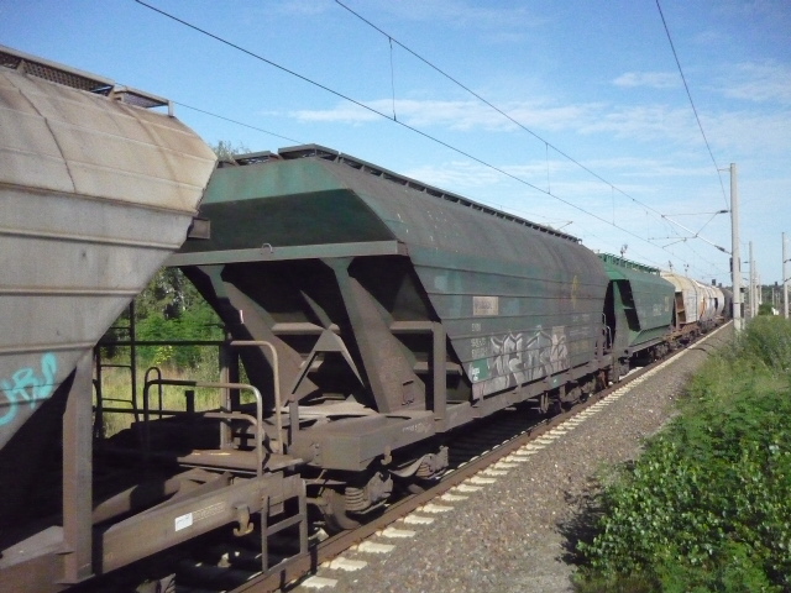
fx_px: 754
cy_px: 296
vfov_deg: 42.9
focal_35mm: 33
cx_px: 396
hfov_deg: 55.4
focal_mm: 5.5
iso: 1600
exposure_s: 1/2000
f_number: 8
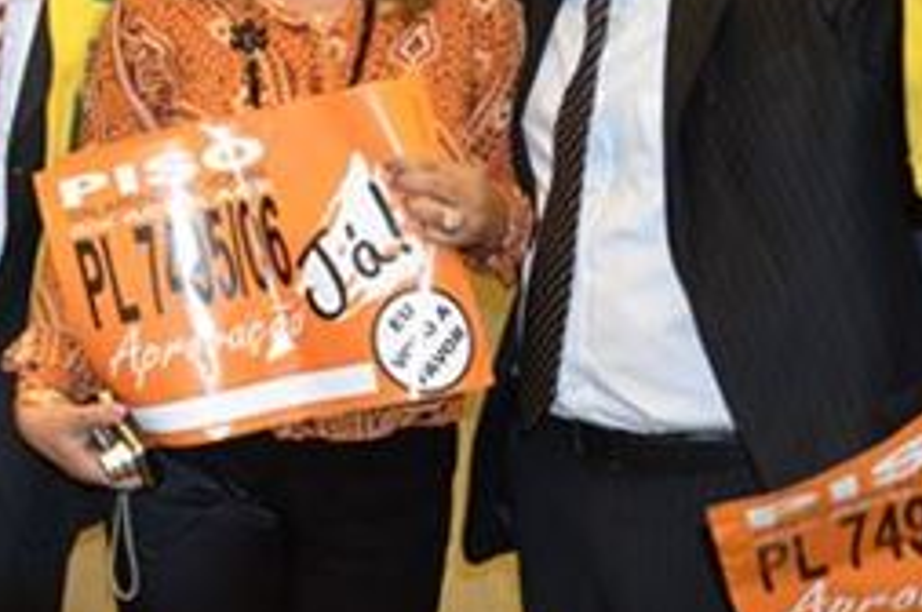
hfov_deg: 28.0
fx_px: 1663
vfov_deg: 20.0
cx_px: -117
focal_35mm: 65
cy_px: -58
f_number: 5.6
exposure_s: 1/60
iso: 1600
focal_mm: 18
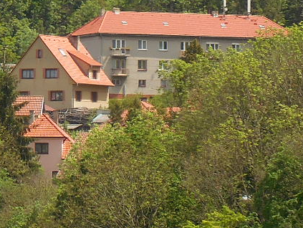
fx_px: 3741
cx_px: -113
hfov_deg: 4.6
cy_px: 100
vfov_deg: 3.5
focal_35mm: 427
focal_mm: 20.4
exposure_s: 1/500
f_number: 5.1
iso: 125
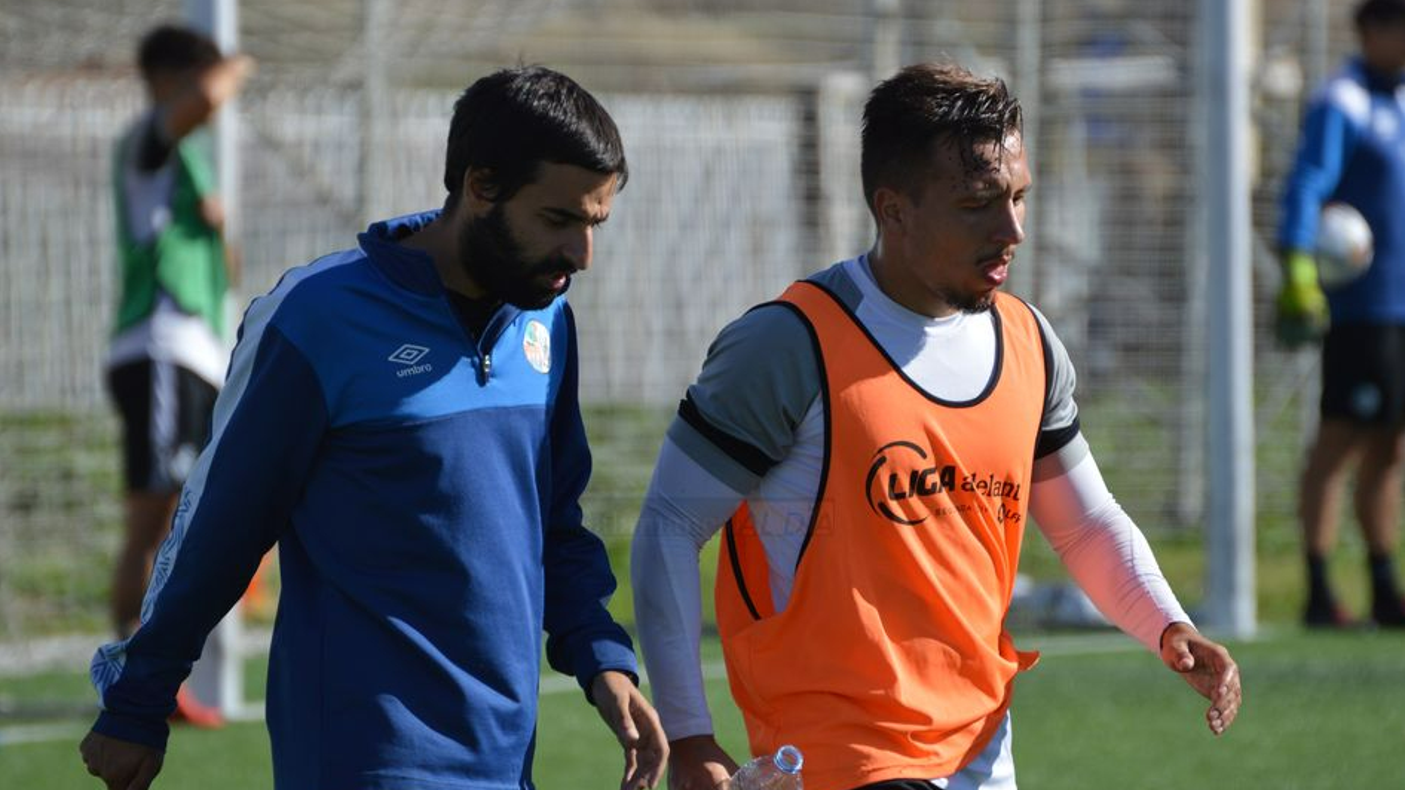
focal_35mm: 473
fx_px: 17621
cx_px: 704
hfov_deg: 4.6
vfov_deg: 2.6
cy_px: 368
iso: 400
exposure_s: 1/1600
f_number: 6.3
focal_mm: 300
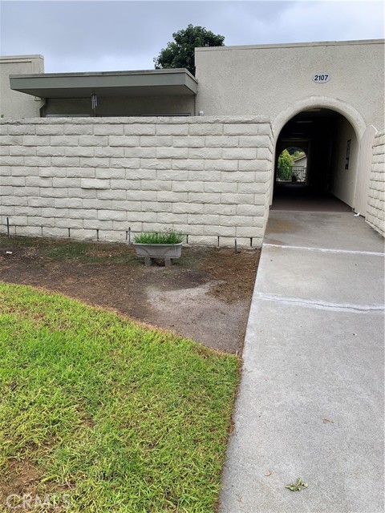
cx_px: 192
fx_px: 386
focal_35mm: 26
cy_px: 256
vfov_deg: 67.3
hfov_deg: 53.1
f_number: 1.8
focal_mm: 4.25
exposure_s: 1/431
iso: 25
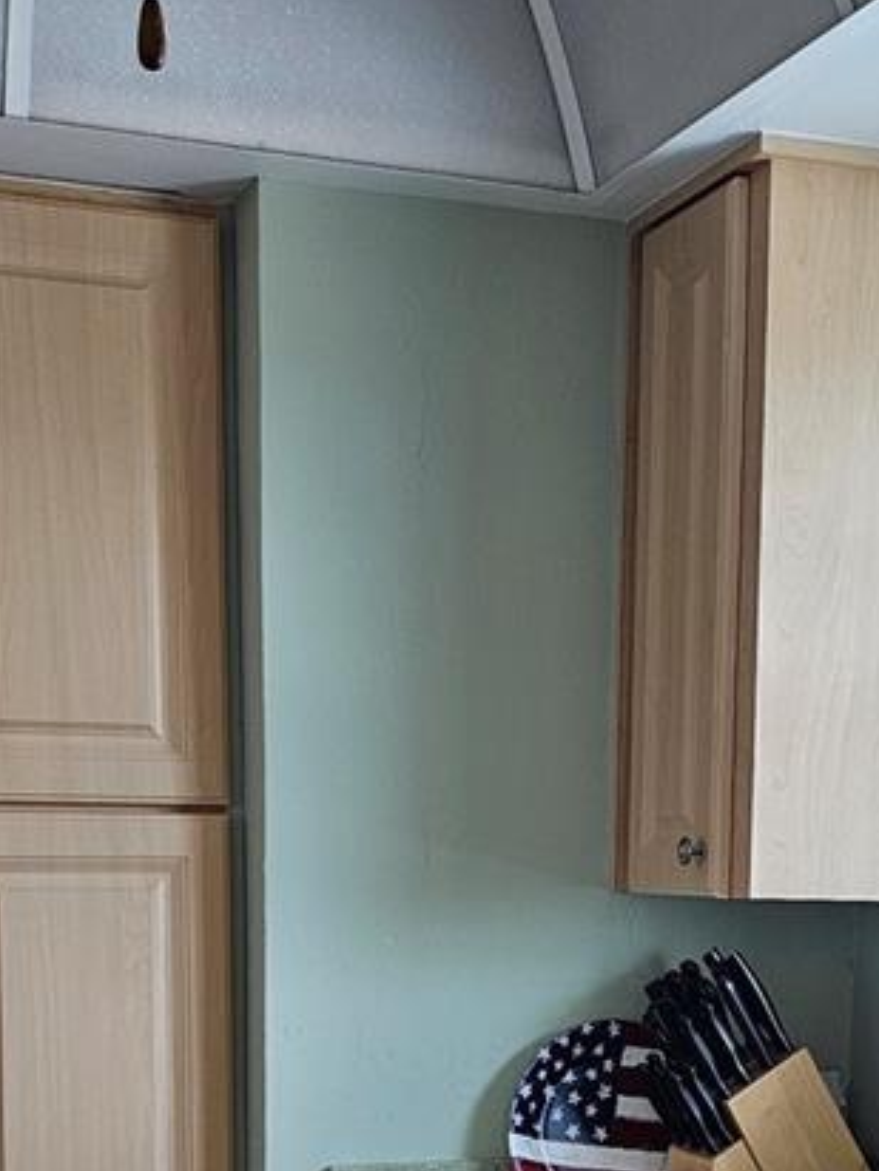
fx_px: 2268
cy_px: 1060
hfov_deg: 21.7
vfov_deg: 27.9
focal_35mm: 67
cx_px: 677
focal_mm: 6.3
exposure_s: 1/240
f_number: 1.7
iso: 400
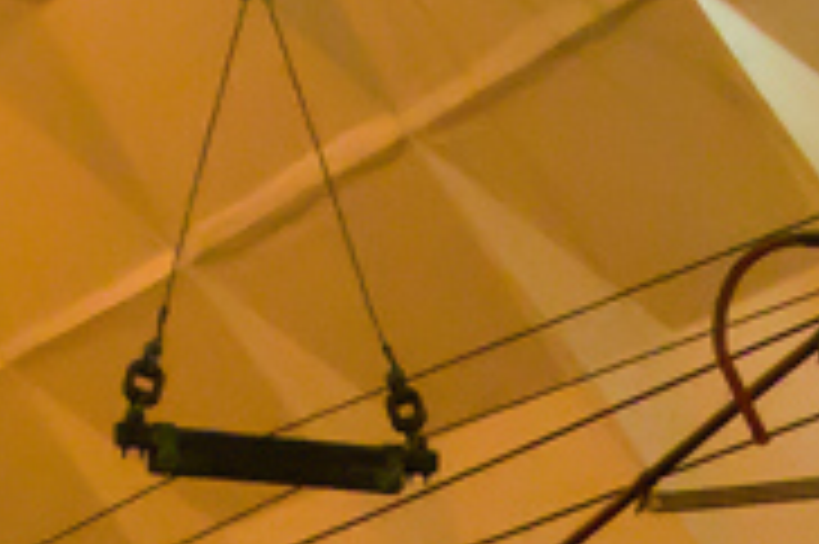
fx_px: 4046
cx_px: 1260
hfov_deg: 11.1
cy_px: 1538
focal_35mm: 178
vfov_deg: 7.0
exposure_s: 1/40
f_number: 8
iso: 800
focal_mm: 18
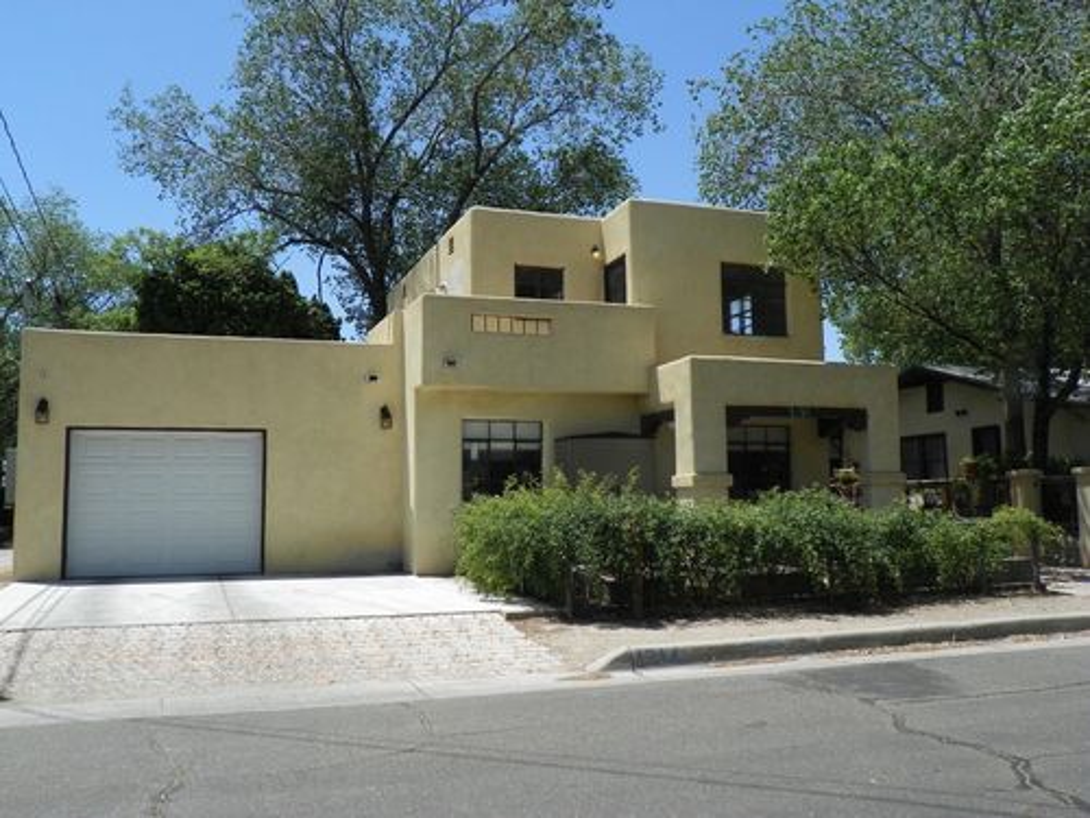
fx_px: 1008
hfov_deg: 56.8
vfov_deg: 44.2
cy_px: 409
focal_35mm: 32
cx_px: 545
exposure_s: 1/250
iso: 64
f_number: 5.6
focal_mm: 5.7
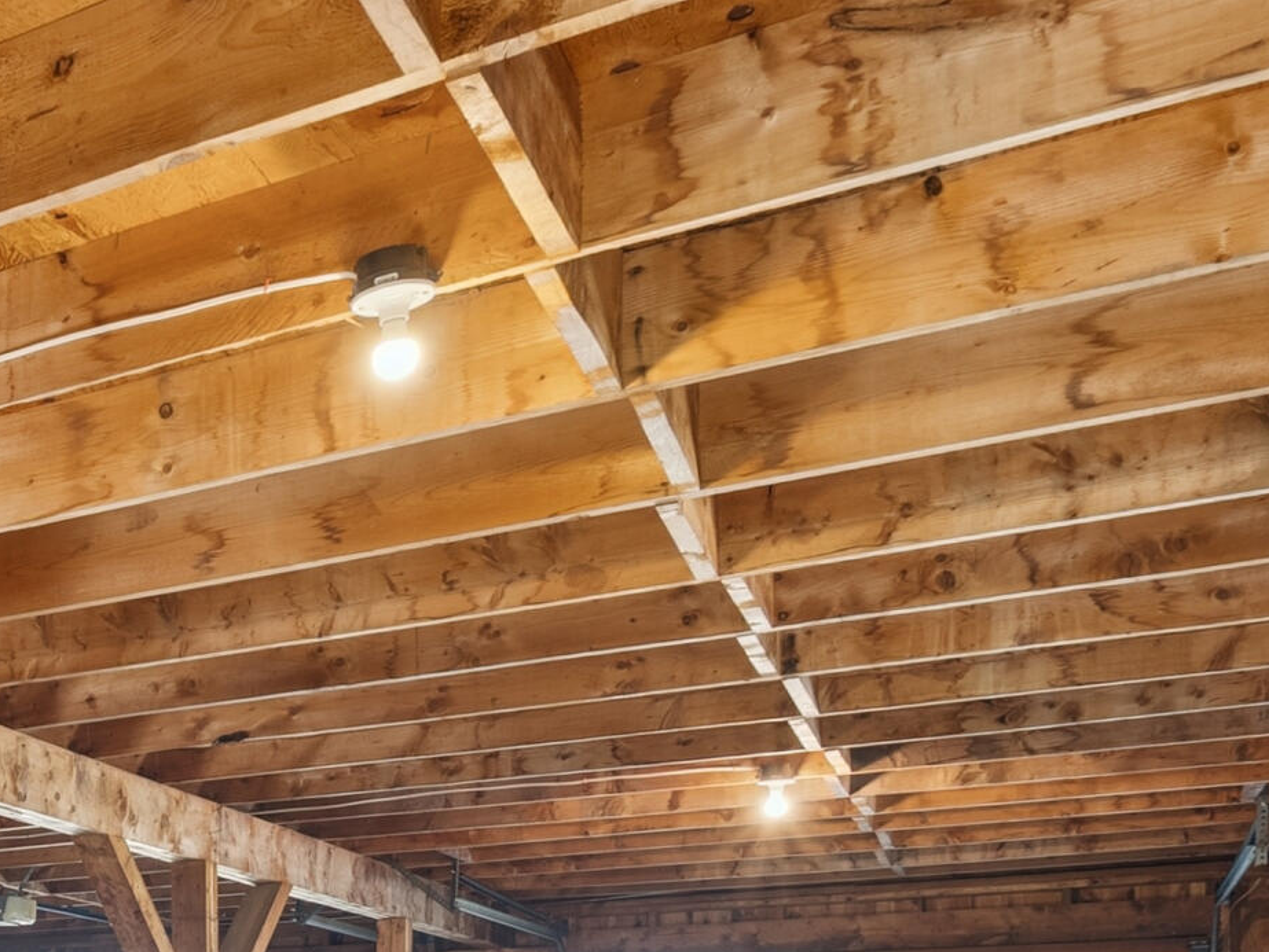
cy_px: 1145
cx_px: -450
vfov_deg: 25.4
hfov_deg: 28.9
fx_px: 1891
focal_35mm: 52
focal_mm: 16.5
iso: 320
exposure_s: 1/10
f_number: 7.1
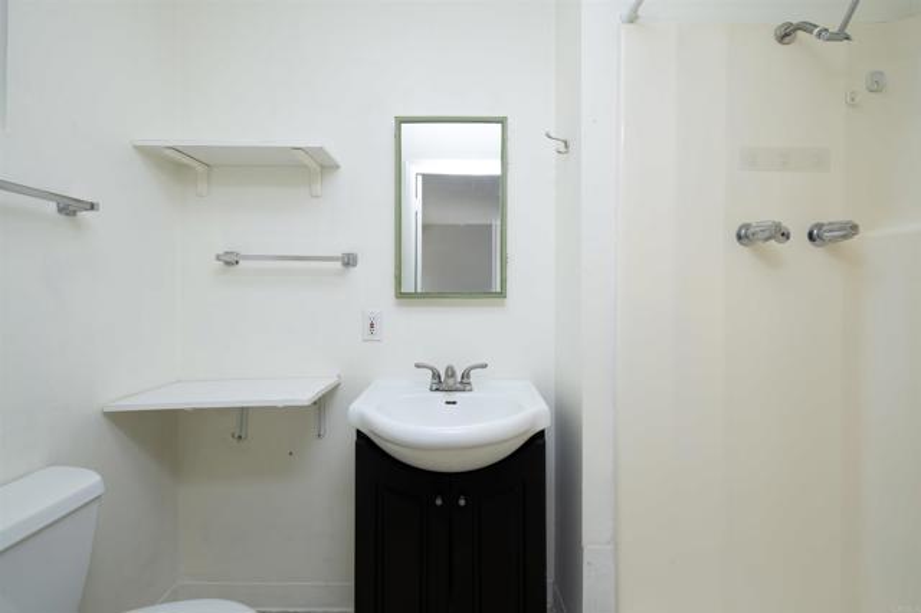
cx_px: 460
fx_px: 358
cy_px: 306
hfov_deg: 104.3
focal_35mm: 14
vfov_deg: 81.1
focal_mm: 14
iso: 320
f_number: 8
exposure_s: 1/200
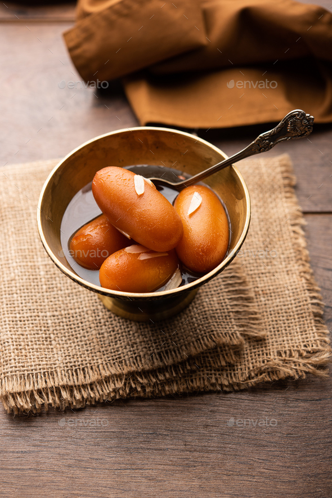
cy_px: 249
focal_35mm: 60
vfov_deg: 33.4
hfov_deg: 22.6
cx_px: 166
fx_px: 829
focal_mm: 60
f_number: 5
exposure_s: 1/125
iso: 125
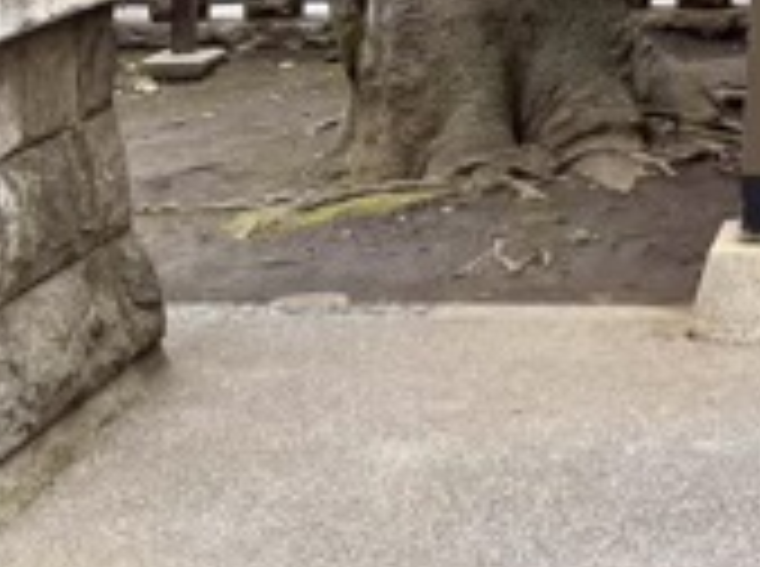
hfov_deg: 16.6
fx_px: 2366
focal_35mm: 108
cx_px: 1142
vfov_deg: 12.4
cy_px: -484
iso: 80
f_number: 1.6
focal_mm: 5.96
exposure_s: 1/100
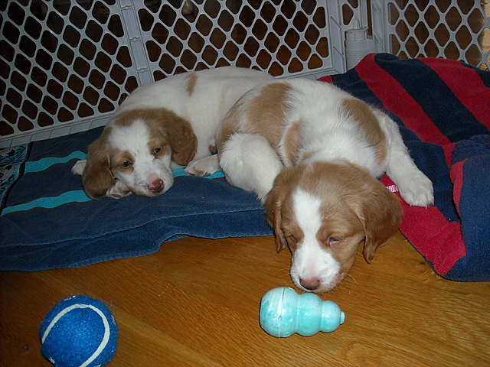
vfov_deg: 40.7
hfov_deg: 52.6
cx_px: 245
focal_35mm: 35
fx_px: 495
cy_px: 184
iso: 200
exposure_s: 1/60
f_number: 2.8
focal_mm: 5.7
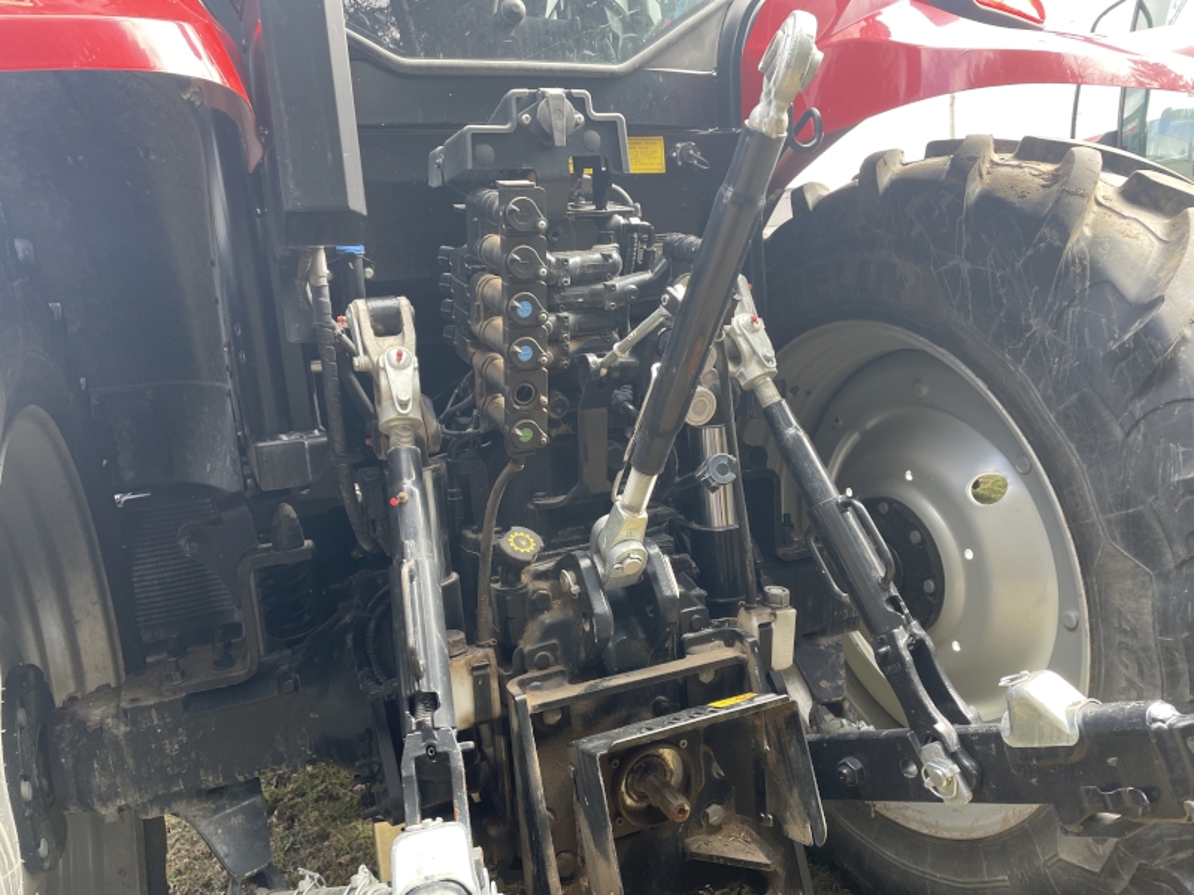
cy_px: 448
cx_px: 597
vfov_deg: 53.1
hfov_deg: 67.3
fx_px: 897
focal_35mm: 26
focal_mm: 4.2
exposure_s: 1/121
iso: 50
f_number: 1.6
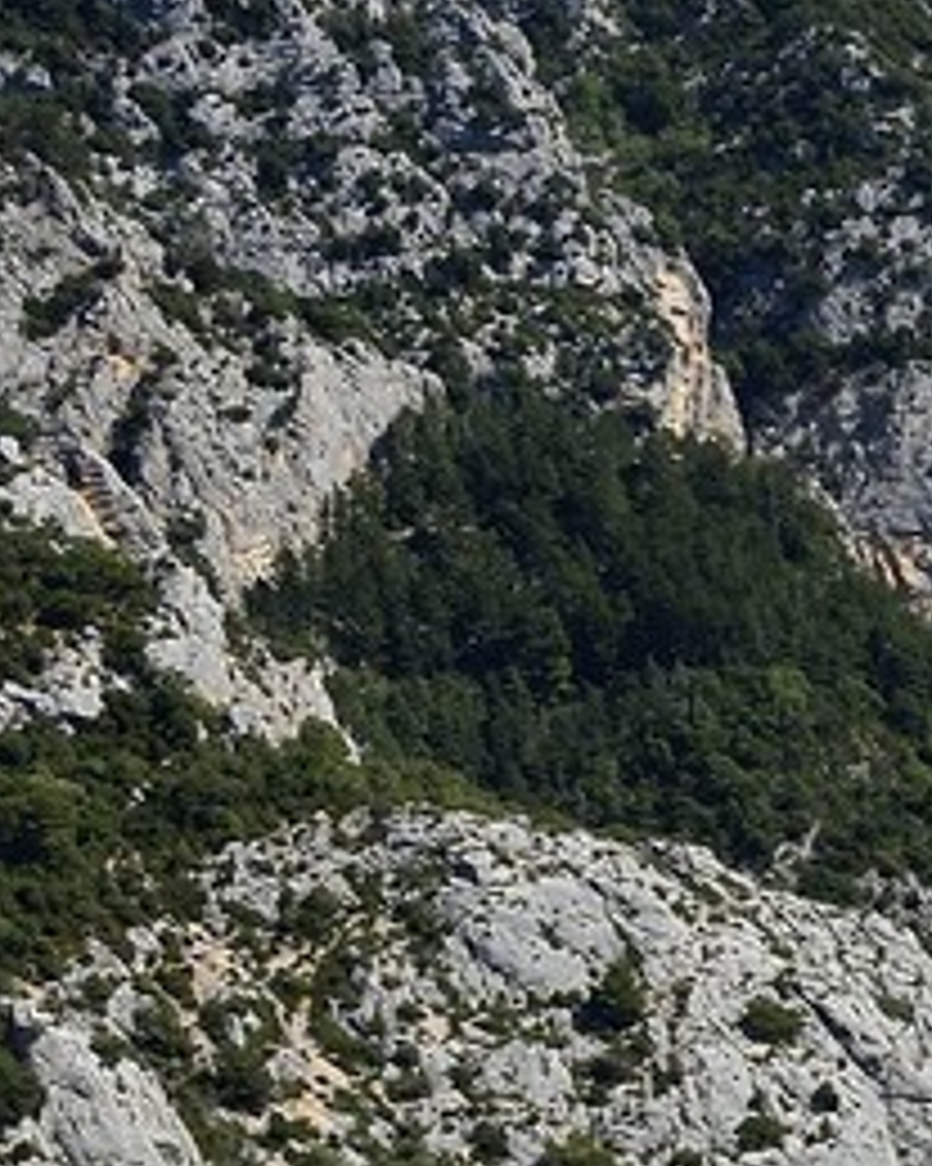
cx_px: 3480
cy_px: 1949
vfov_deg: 12.8
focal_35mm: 139
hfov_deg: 8.0
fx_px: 4795
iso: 400
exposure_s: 1/800
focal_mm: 24
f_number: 7.1
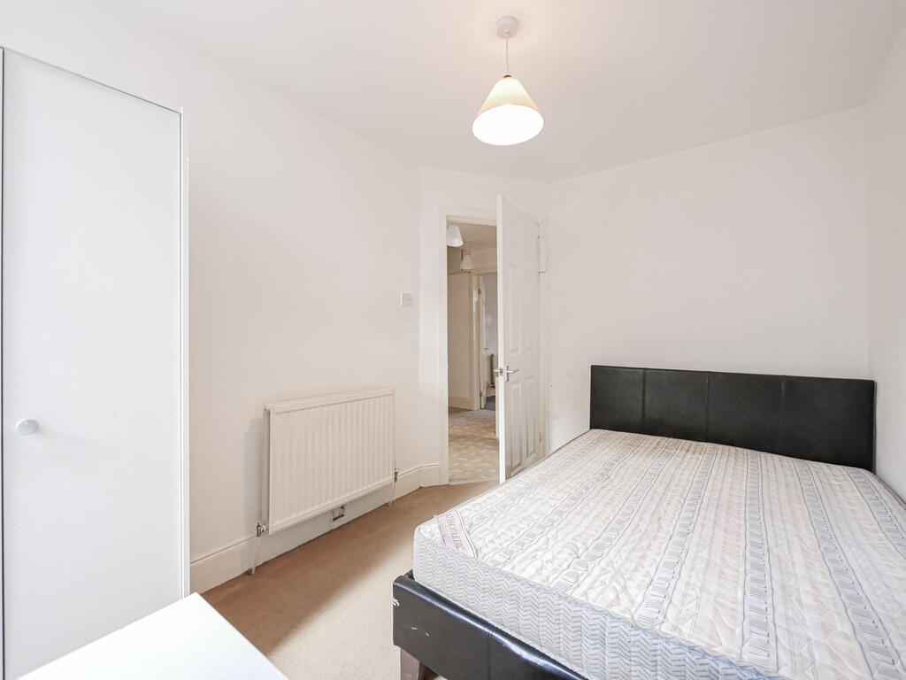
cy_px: 340
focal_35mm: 14
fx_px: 366
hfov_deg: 102.1
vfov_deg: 85.7
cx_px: 453
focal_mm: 7
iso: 1600
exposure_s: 1/60
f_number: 4
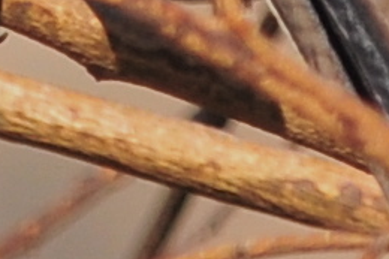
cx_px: 22
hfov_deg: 0.7
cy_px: -356
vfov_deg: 0.5
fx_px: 29760
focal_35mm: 2756
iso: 200
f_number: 7.1
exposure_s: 1/800
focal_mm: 300
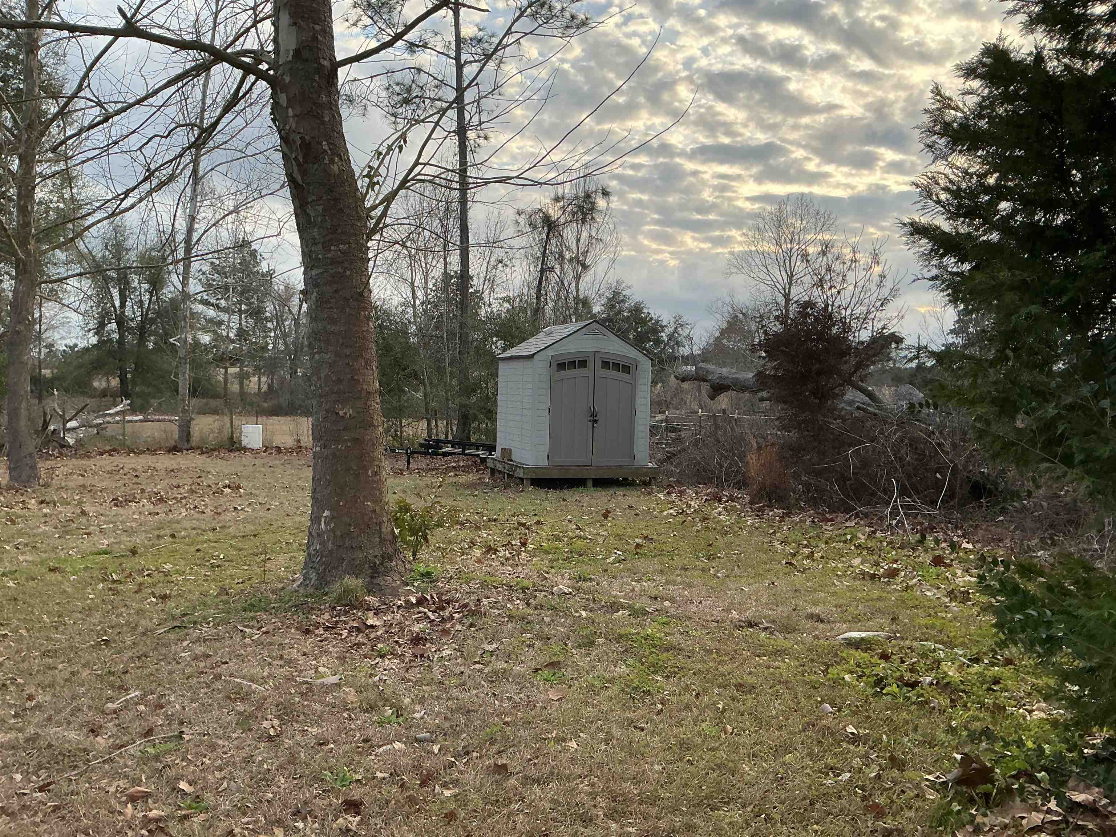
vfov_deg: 48.2
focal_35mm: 29
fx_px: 935
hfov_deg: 61.7
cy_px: 418
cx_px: 558
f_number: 1.8
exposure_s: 1/469
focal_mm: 3
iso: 25
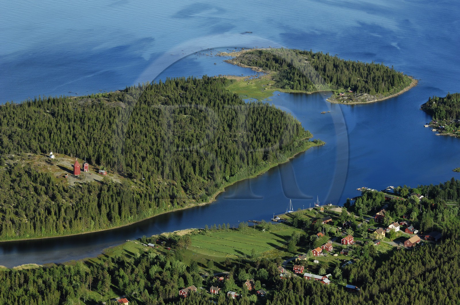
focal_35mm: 105
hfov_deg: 19.5
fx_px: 1340
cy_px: 152
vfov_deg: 13.0
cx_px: 230
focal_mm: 70
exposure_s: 1/1500
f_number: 3.2
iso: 100
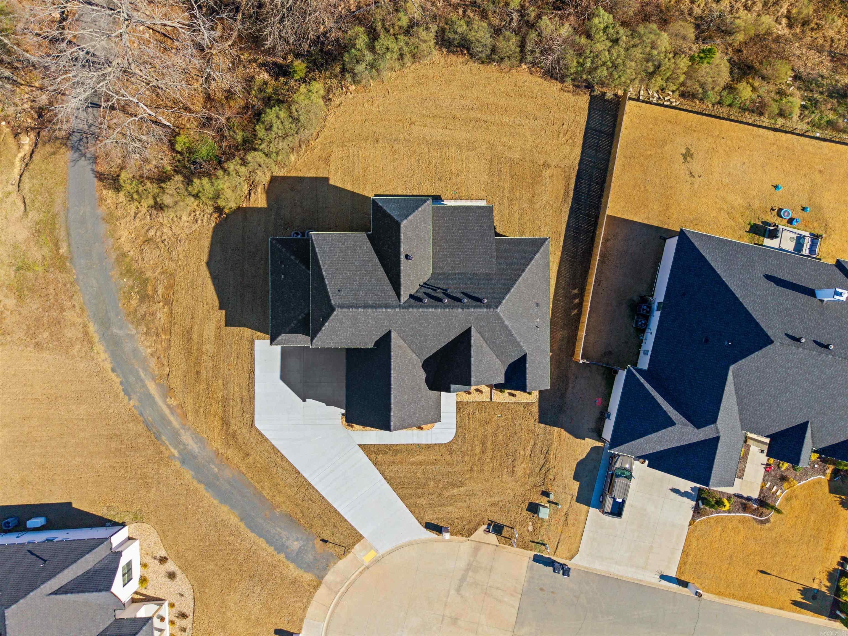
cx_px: 424
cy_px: 318
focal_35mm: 24
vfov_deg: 56.8
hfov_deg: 71.6
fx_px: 588
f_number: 1.8
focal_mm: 8.67
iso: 130
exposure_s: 1/60
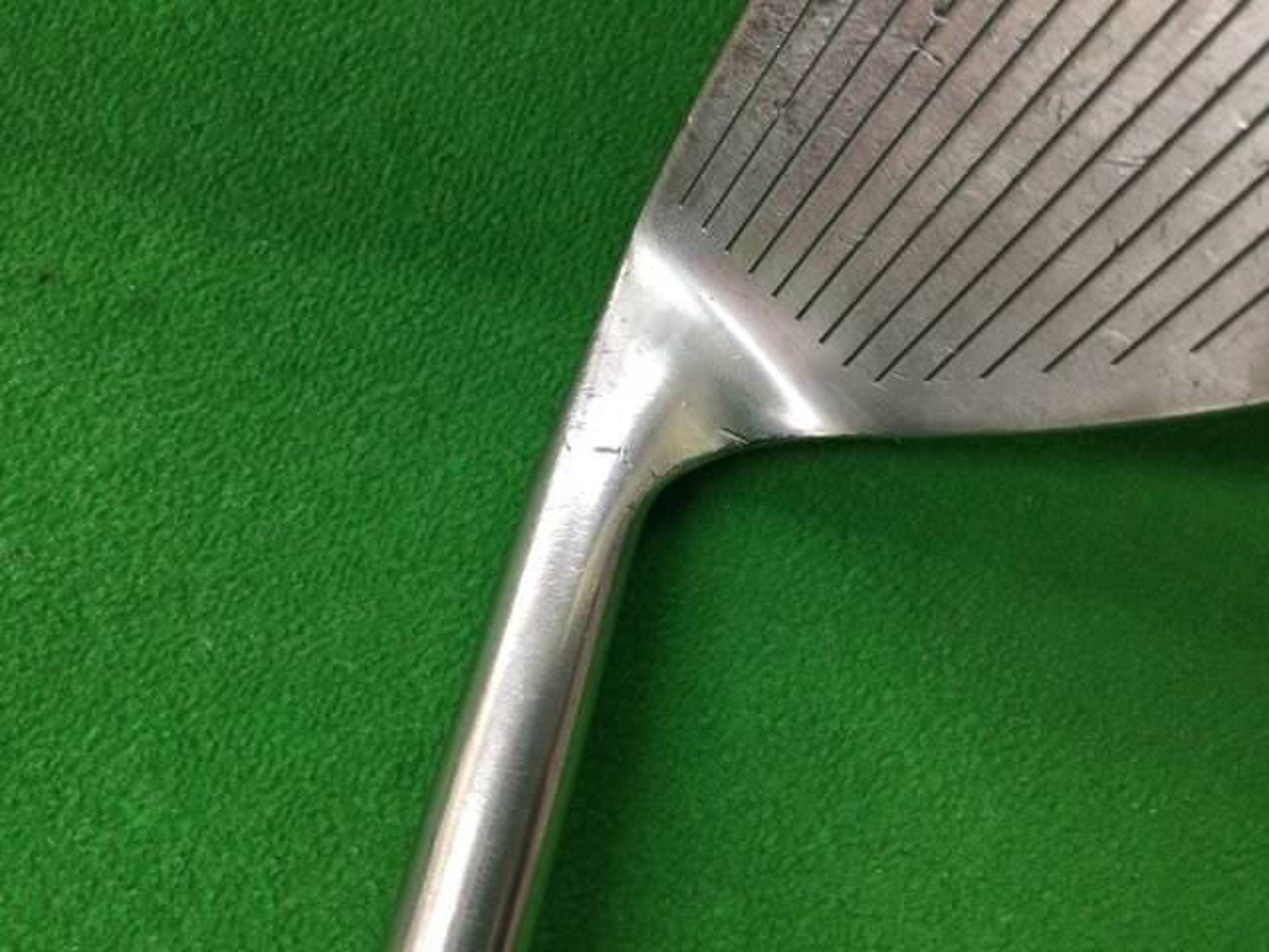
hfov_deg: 58.4
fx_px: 1136
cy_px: 476
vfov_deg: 45.4
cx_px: 634
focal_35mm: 31
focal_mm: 3.3
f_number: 2.4
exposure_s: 1/30
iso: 100
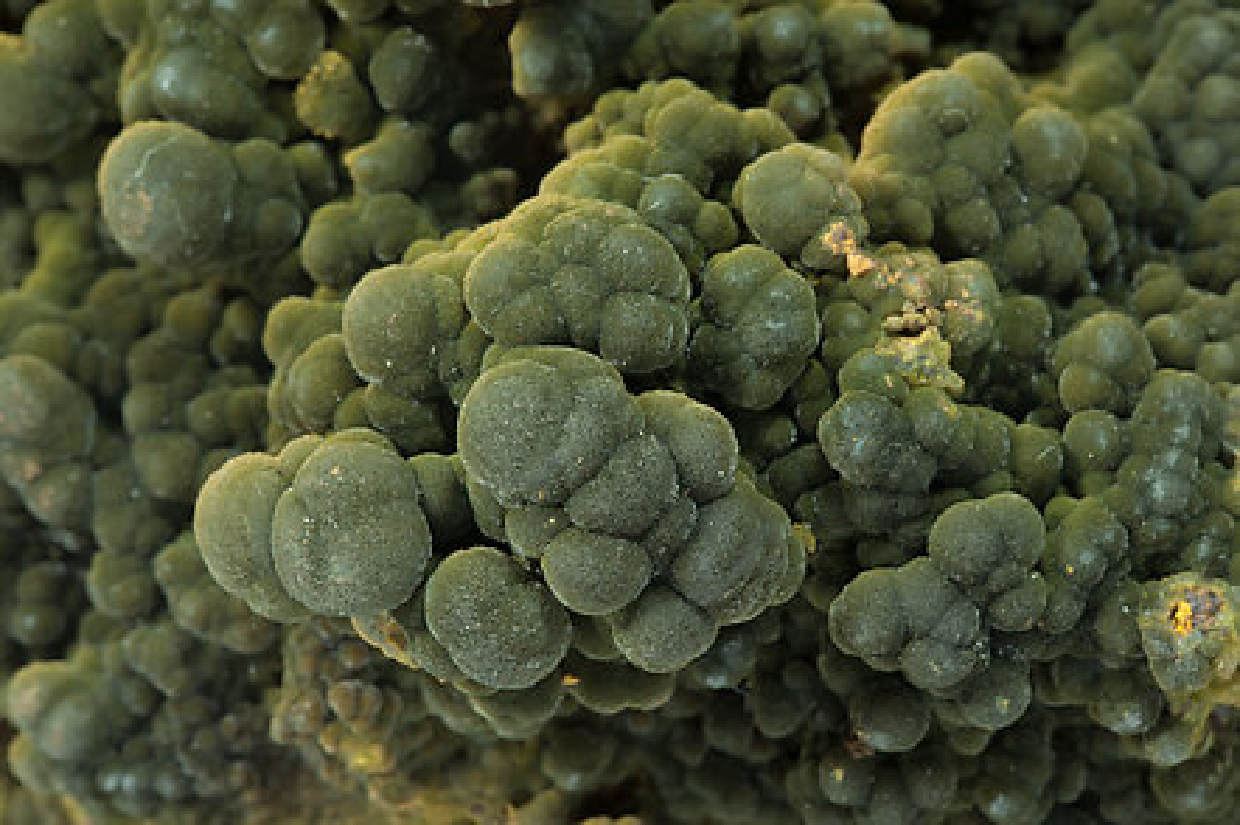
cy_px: 412
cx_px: 620
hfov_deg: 22.6
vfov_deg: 15.2
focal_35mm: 90
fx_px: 3098
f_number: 25
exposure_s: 1.3
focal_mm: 60
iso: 250
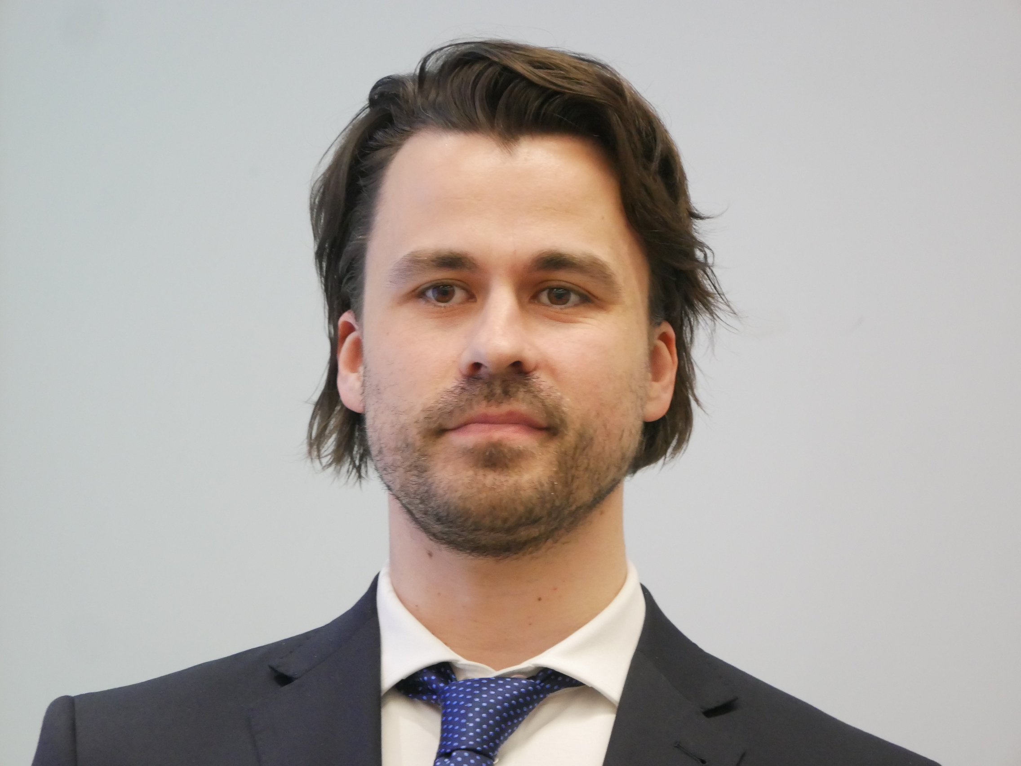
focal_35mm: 282
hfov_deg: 7.0
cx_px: 510
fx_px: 8318
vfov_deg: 5.3
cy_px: 383
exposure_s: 1/200
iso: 3200
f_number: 5.5
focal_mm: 141
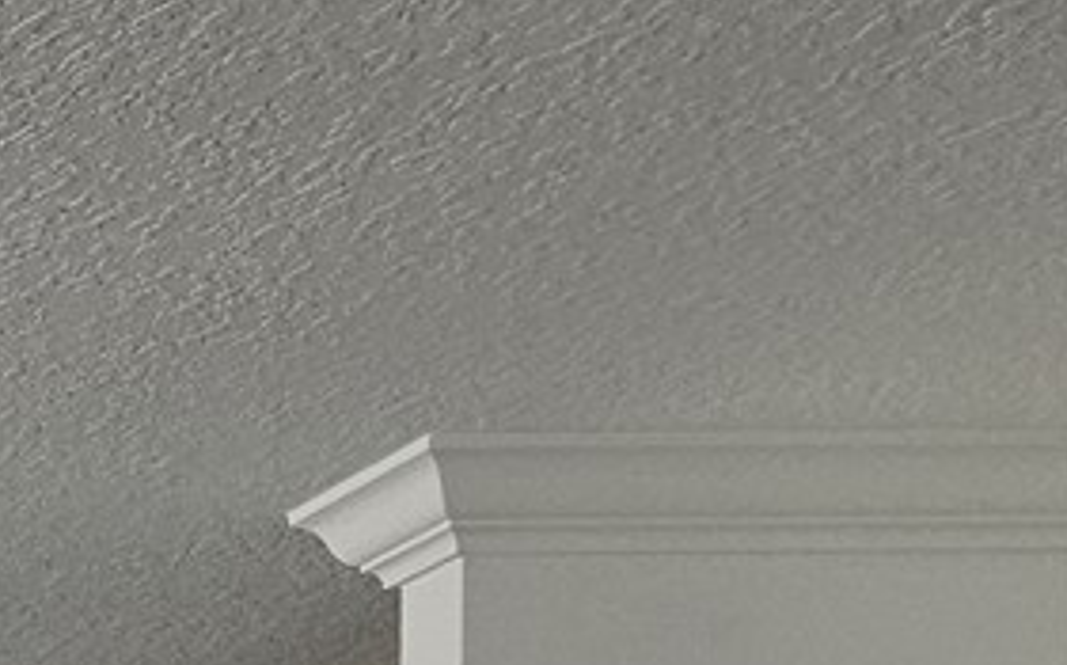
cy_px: 1786
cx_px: -1956
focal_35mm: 139
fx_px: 4038
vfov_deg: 8.3
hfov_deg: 11.0
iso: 160
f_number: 1.7
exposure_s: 1/120
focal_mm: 6.3
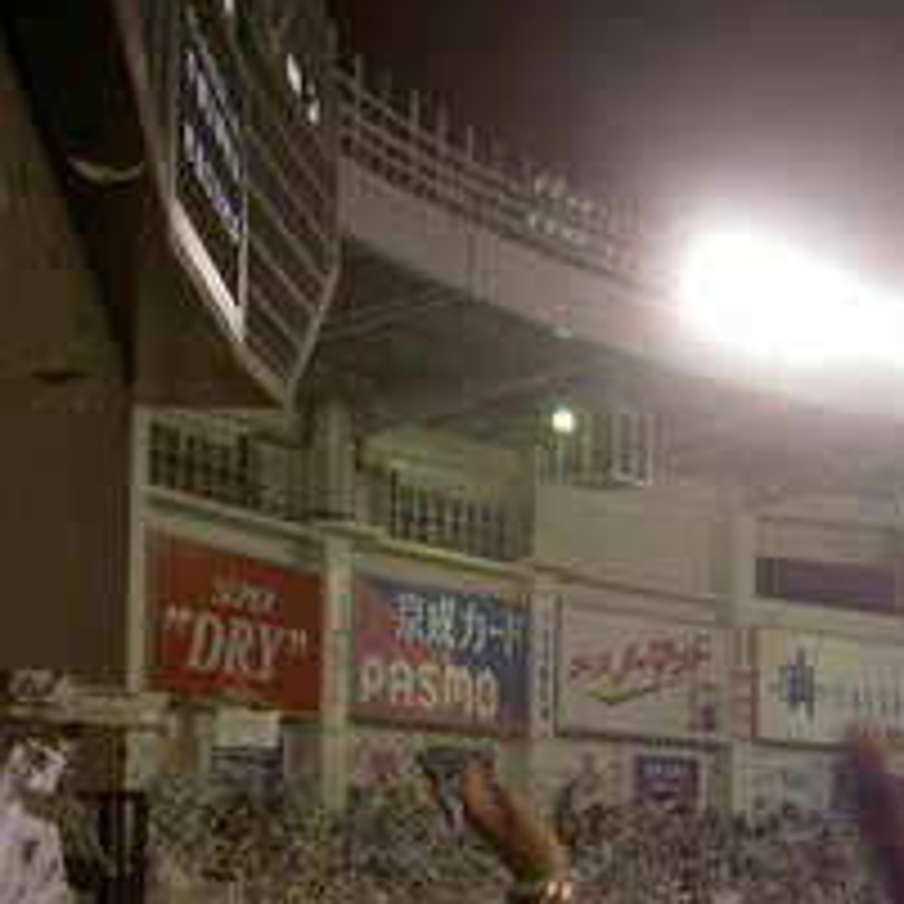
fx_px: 2748
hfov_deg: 18.1
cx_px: 935
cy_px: 670
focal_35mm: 93
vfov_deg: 18.6
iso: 200
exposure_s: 1/60
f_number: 3.4
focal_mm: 7.7
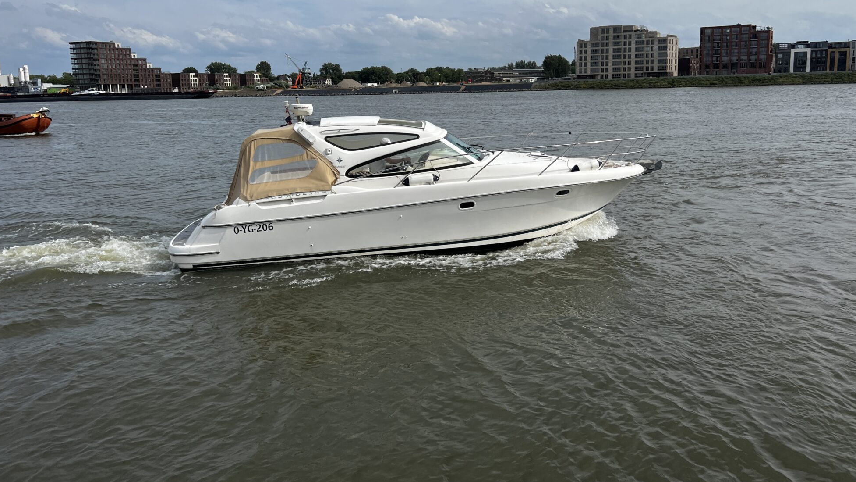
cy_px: 185
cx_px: 435
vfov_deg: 39.9
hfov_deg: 66.1
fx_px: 658
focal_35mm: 29
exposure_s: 1/6211
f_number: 1.5
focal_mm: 5.7
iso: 50
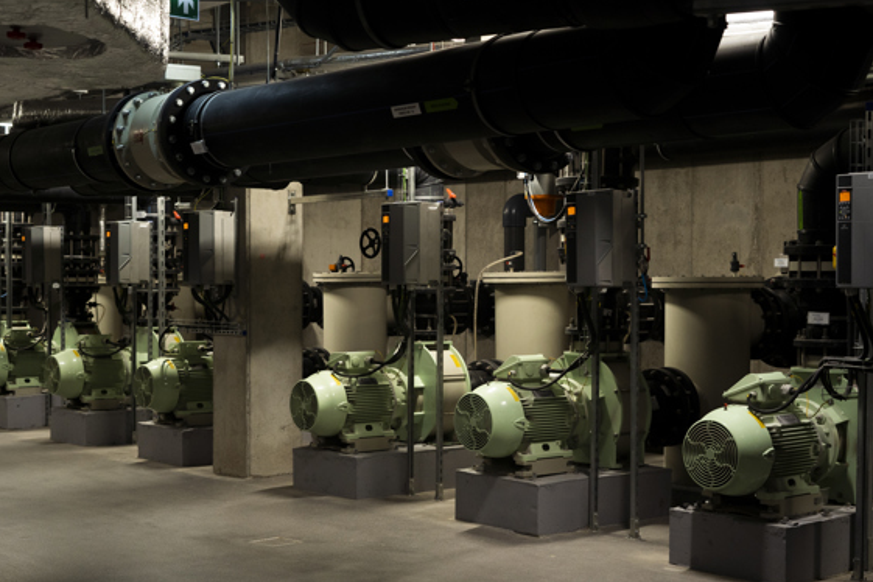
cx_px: 400
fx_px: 1358
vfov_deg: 24.2
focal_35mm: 56
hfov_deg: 35.6
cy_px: 317
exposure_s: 1/100
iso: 1250
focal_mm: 50
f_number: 4.5
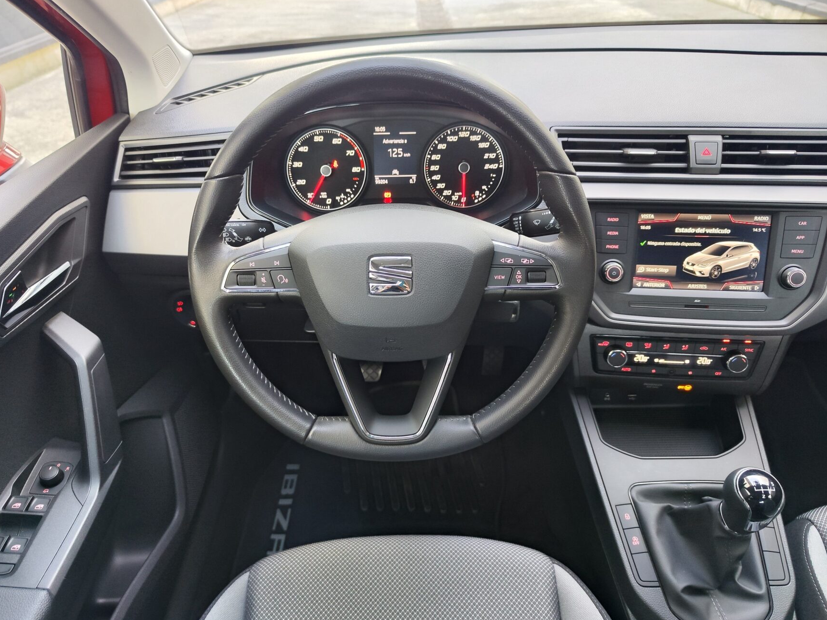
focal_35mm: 24
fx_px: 573
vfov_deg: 56.8
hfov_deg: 71.6
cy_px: 320
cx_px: 398
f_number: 1.69
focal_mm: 7.01
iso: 442
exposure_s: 1/50
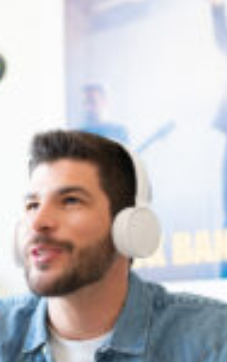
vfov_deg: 21.4
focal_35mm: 95
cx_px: -56
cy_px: 321
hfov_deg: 13.4
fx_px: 939
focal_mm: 35
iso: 160
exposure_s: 1/160
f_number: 1.6
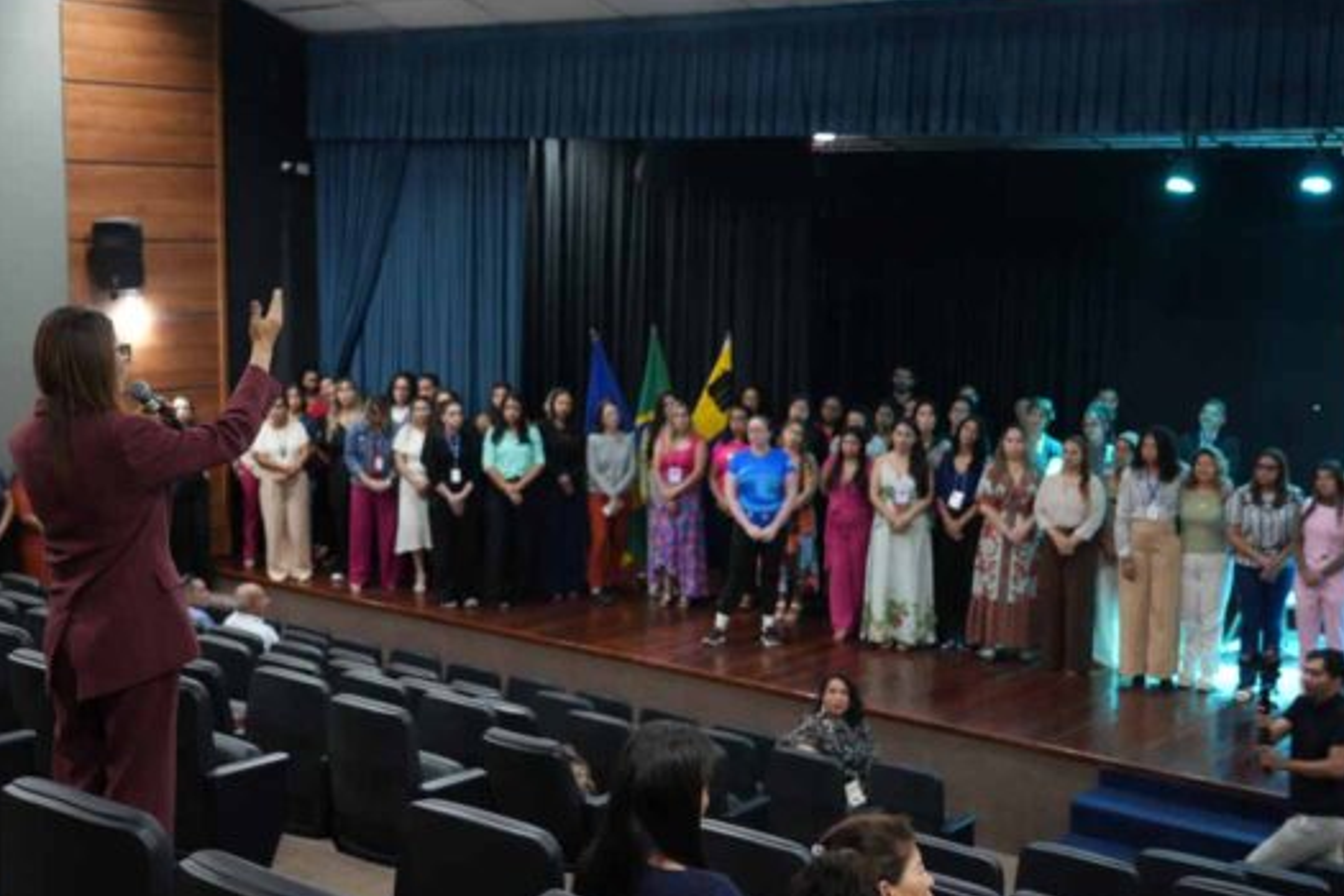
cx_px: 658
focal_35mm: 48
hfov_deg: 41.1
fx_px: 1792
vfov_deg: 28.1
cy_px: 443
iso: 6400
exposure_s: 1/80
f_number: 4
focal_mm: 42
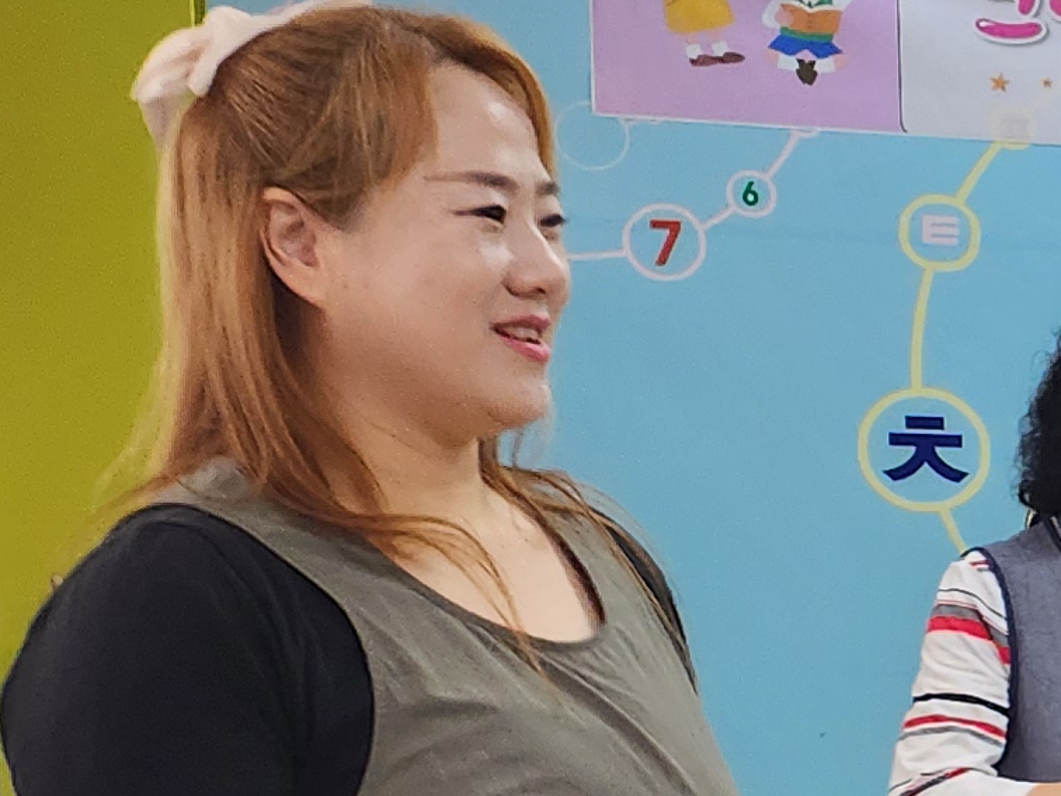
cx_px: 2368
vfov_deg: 11.4
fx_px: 3893
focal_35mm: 127
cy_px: 970
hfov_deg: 12.8
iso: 100
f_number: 1.8
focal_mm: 5
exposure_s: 1/120
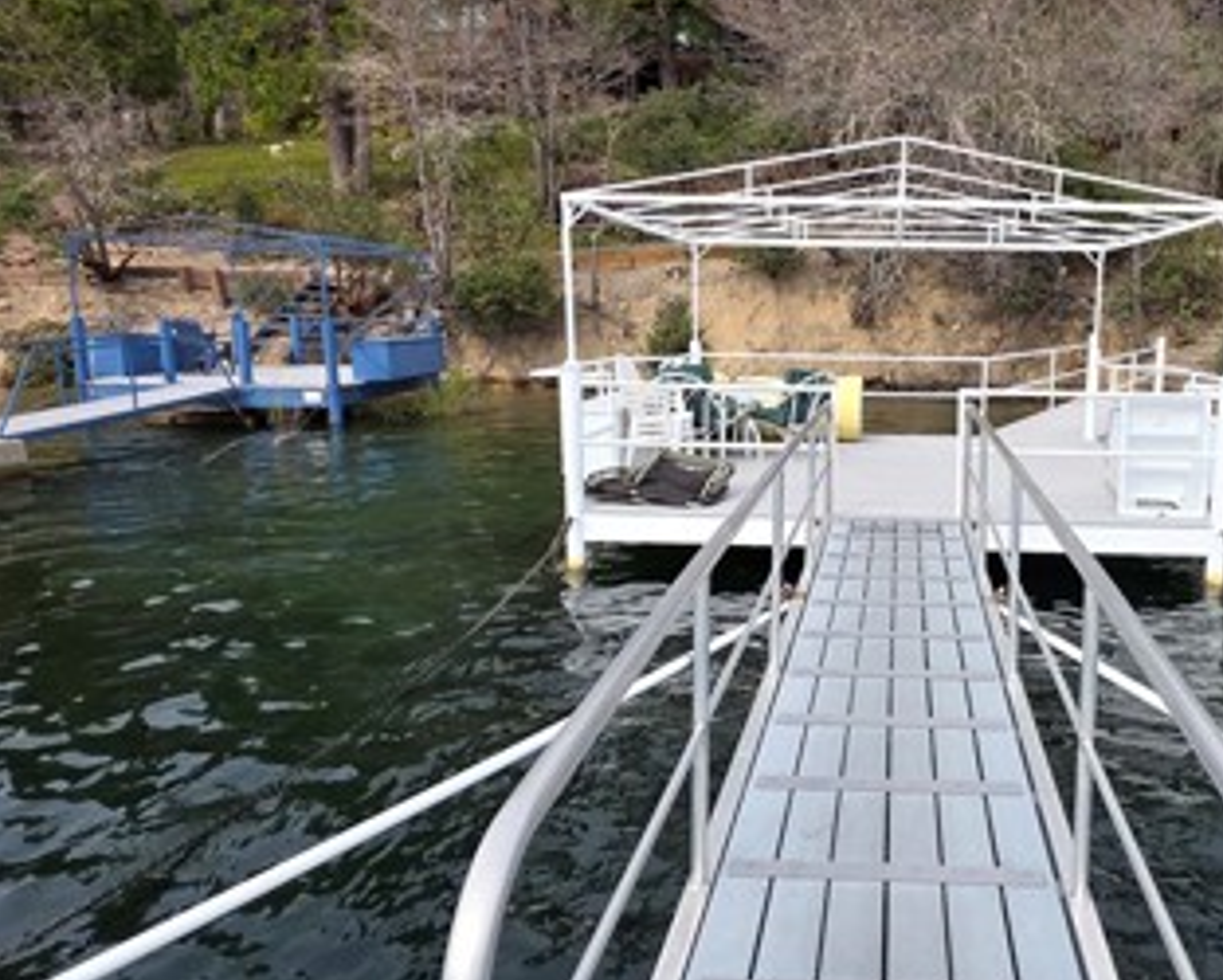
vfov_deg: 55.0
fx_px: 942
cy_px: 494
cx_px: 870
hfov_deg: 63.3
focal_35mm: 26
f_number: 1.9
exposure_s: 1/965
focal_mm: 2.2
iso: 40
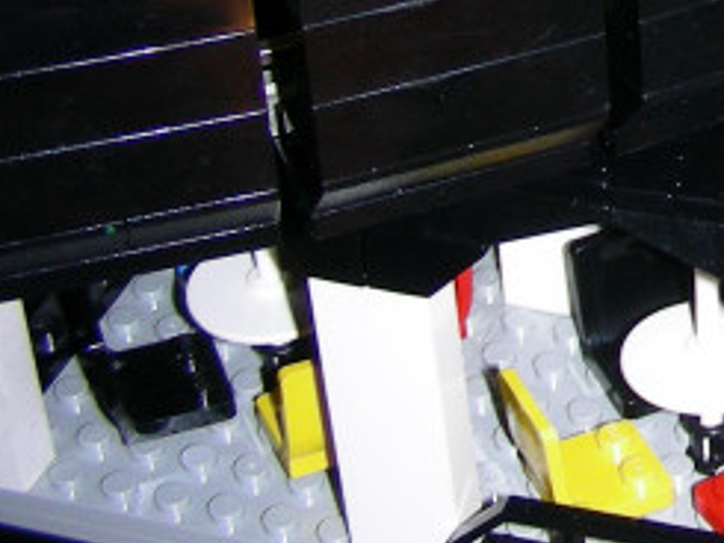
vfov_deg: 11.5
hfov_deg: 14.5
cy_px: -272
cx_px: 1161
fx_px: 2595
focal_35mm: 124
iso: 50
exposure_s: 1/60.1
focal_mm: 6.3
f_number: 3.5
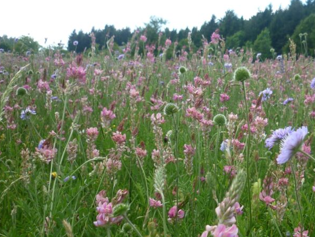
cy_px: 124
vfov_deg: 25.7
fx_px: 519
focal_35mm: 57
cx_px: 249
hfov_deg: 32.9
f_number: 2.8
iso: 80
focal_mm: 5.5
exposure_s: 1/400
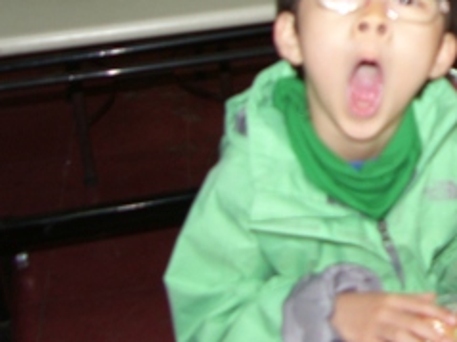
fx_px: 990
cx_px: 551
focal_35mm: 75
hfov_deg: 23.7
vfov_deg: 19.3
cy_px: 46
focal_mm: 7.4
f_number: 2.2
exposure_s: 1/30
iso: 50
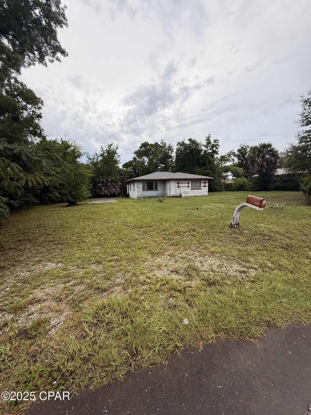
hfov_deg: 85.7
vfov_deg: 102.1
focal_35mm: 14
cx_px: 156
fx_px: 168
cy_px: 208
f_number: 2.2
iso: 64
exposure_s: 1/2506
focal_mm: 2.22
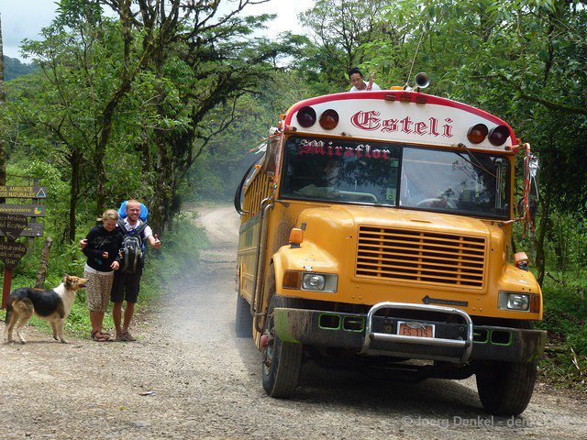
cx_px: 294
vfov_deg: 24.0
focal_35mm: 61
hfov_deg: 31.7
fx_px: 1034
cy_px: 220
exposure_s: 1/320
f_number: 4.5
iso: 100
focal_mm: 10.9
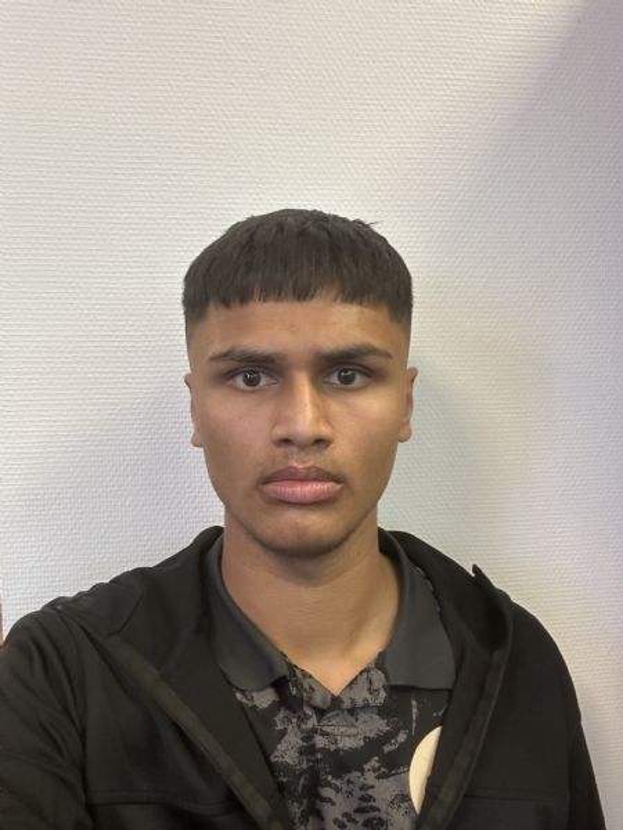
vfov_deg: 60.0
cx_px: 312
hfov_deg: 46.8
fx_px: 720
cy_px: 415
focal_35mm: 30
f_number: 1.9
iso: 320
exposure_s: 1/60
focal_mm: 2.69
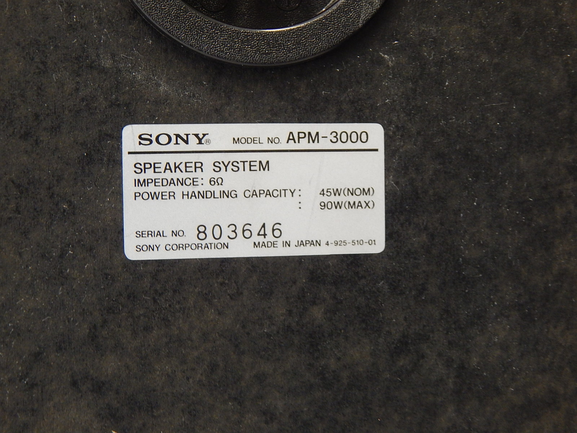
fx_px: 1017
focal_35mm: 61
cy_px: 216
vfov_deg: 24.0
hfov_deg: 31.7
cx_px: 288
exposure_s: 1/13
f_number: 4
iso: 400
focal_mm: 10.9
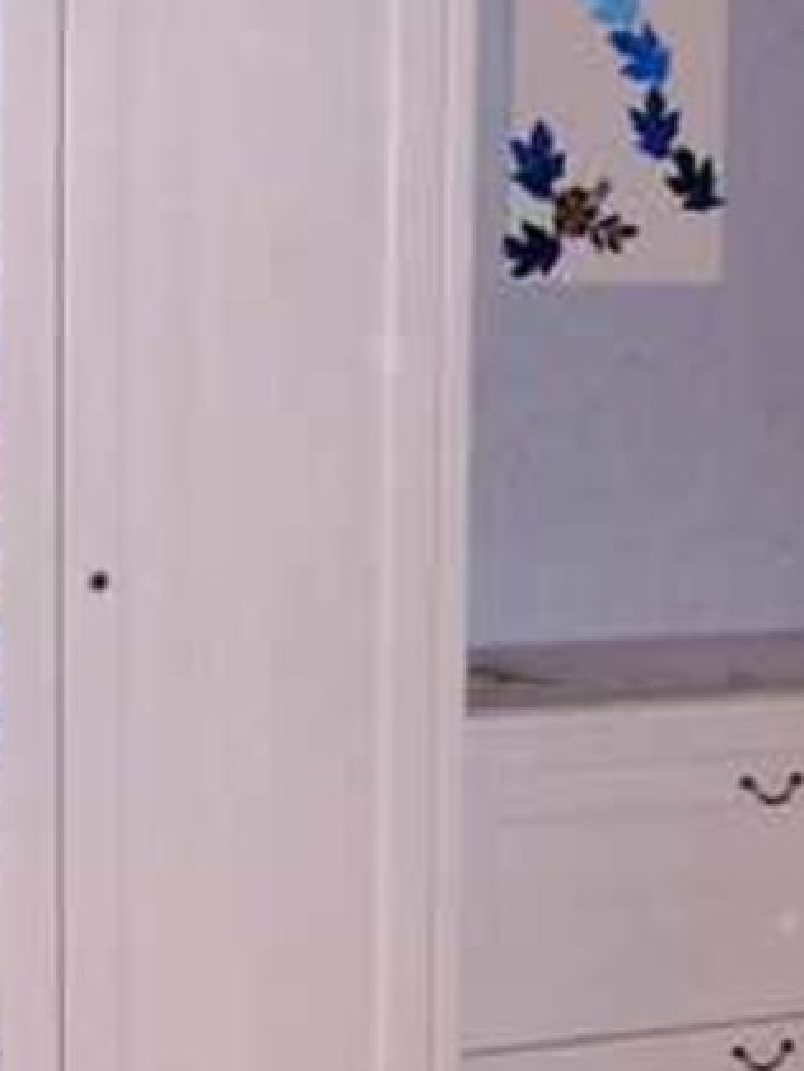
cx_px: 613
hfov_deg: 15.7
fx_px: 2910
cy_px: 565
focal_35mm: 94
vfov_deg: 20.9
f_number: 2.8
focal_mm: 5.5
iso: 80
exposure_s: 1/60
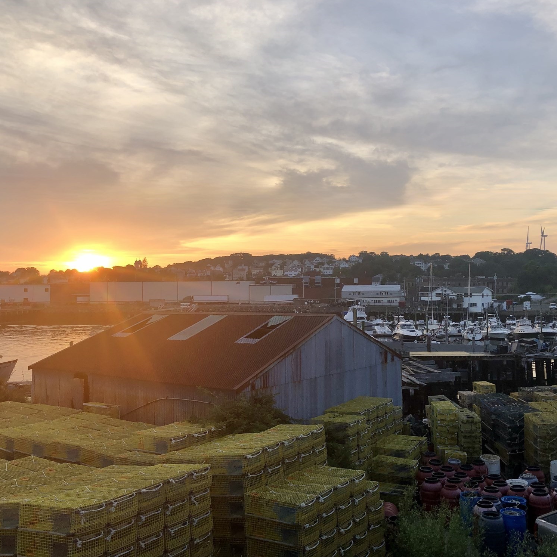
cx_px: 340
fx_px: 619
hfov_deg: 48.1
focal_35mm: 34
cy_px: 271
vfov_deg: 48.4
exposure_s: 1/296
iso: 20
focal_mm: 3.99
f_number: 1.8
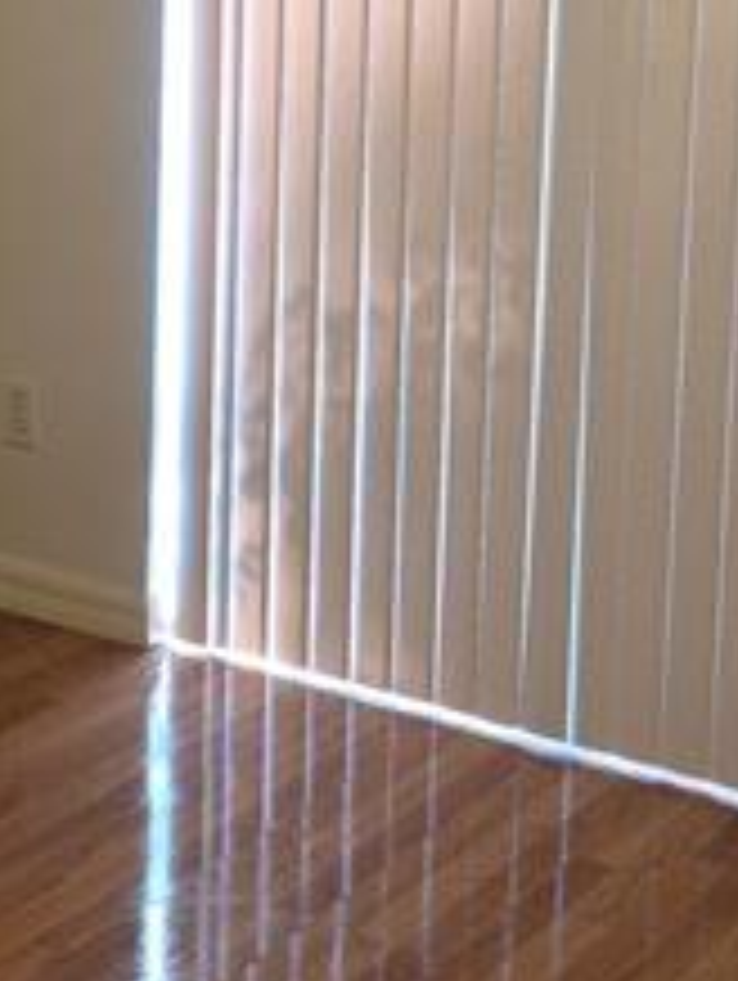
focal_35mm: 81
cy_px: 135
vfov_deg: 23.6
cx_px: 567
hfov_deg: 18.1
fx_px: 2298
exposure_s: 1/180
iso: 200
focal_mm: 6.3
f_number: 1.7
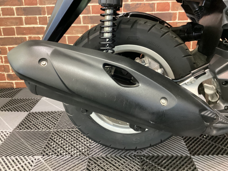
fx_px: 204
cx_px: 114
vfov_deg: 45.4
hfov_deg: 58.4
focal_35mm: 31
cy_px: 86
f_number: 2.4
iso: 640
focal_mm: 3.3
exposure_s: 1/30
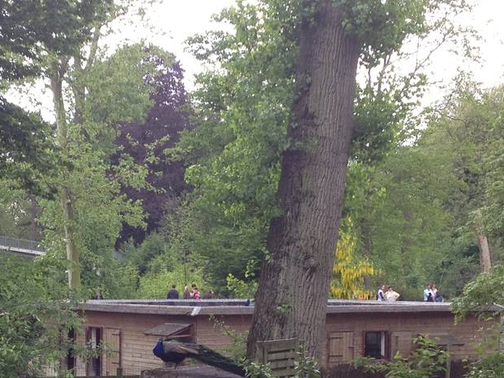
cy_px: 330
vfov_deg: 16.2
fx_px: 1311
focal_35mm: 90
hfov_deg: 21.6
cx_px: 144
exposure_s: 1/272
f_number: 2.4
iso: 50
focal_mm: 4.28
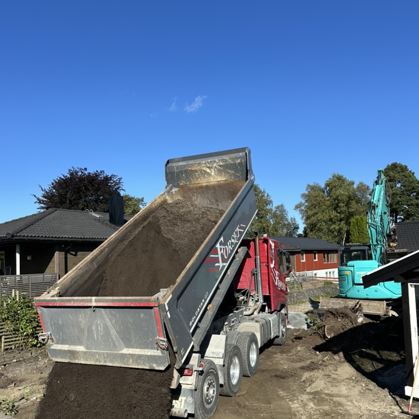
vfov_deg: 55.4
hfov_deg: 55.6
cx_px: 206
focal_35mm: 29
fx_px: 397
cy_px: 238
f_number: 1.78
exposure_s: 1/4184
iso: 80
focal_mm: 6.86
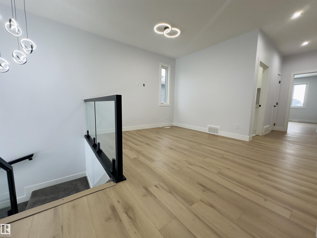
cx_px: 158
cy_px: 119
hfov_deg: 102.1
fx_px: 128
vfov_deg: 85.7
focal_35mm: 14
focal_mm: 2.22
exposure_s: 1/120
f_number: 2.2
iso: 200
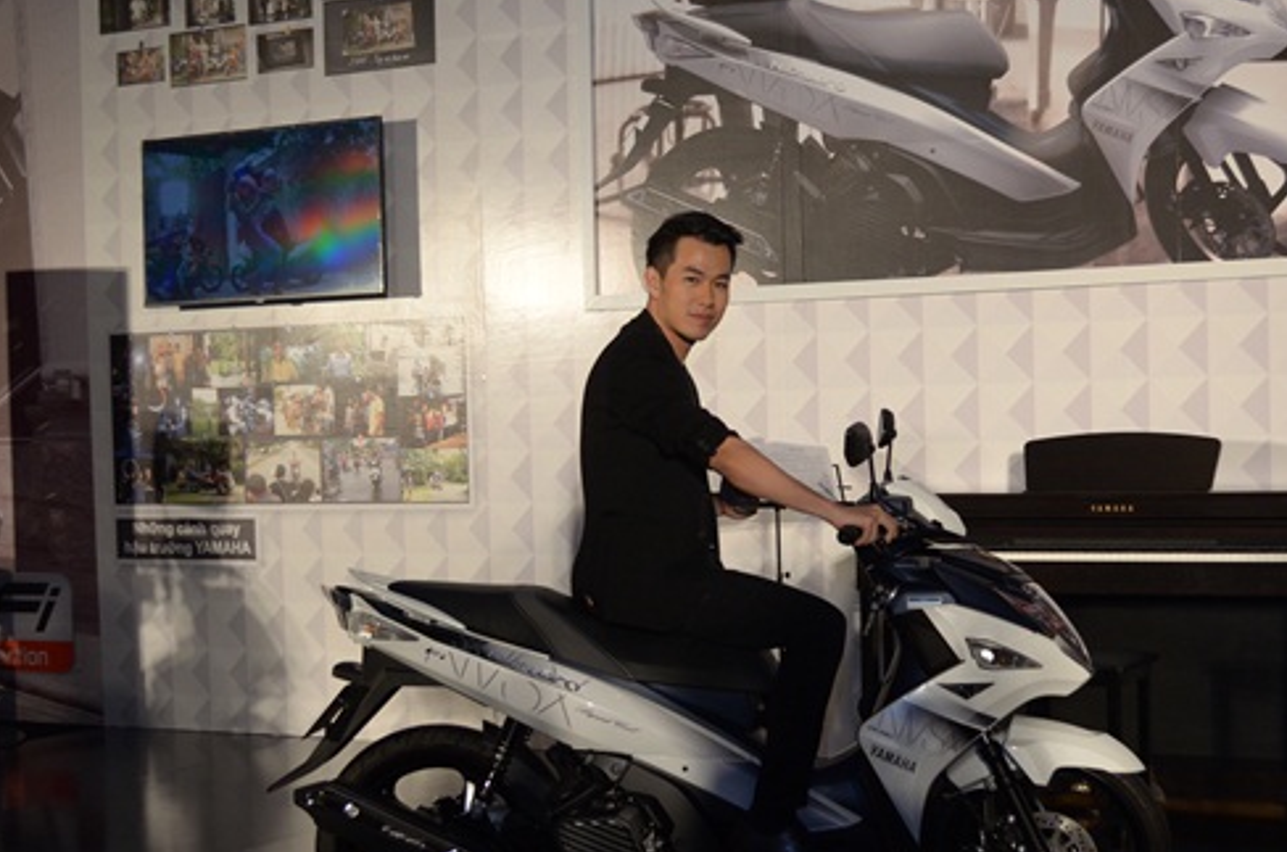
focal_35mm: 59
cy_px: 489
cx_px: 775
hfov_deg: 33.9
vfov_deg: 22.9
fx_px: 2104
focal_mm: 32
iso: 800
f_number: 5
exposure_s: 1/400
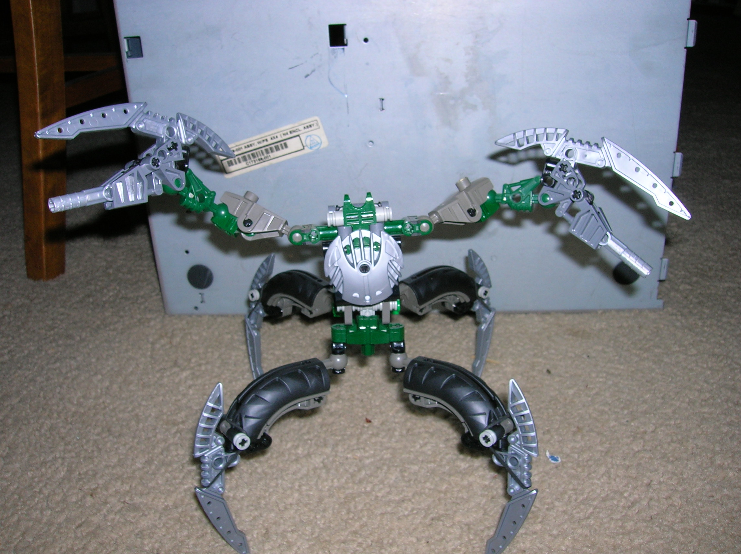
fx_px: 727
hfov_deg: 54.0
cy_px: 277
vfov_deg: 41.7
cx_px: 370
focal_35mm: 34
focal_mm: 5.7
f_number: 4.9
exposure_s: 1/60.1
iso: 50
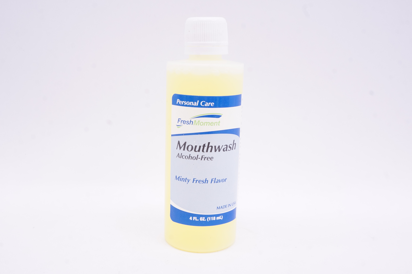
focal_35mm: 40
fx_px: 463
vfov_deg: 32.9
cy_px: 137
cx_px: 206
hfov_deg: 48.0
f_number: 13
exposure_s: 1/25
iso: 800
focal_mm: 27
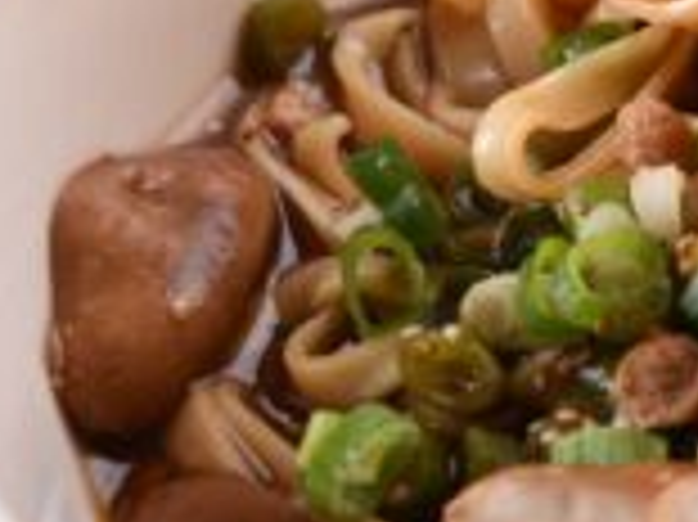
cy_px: -2
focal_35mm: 231
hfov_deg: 8.5
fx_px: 4654
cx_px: 725
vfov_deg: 6.4
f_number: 7.1
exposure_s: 1/125
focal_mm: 62
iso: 100
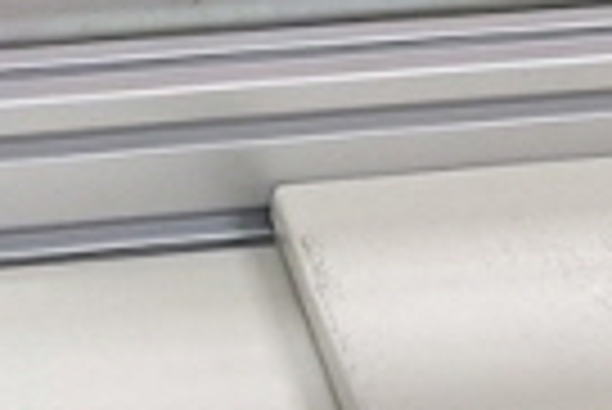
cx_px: 306
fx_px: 2706
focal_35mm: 159
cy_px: -442
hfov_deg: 12.9
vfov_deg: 8.2
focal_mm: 5.1
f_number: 1.6
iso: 125
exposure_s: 1/120
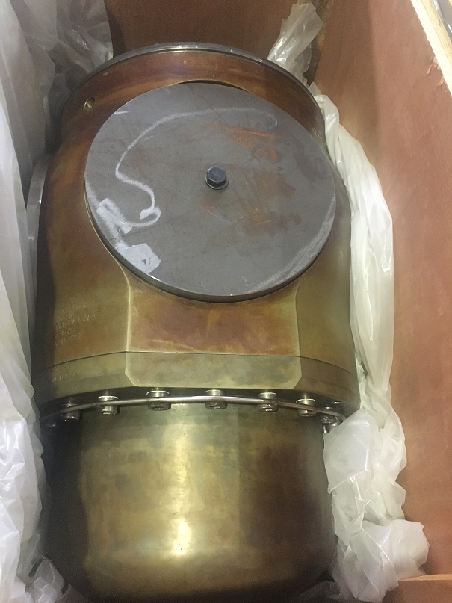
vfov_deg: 61.7
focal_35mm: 29
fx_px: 505
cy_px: 302
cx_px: 226
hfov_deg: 48.2
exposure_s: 1/17
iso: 250
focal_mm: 4.15
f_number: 2.2
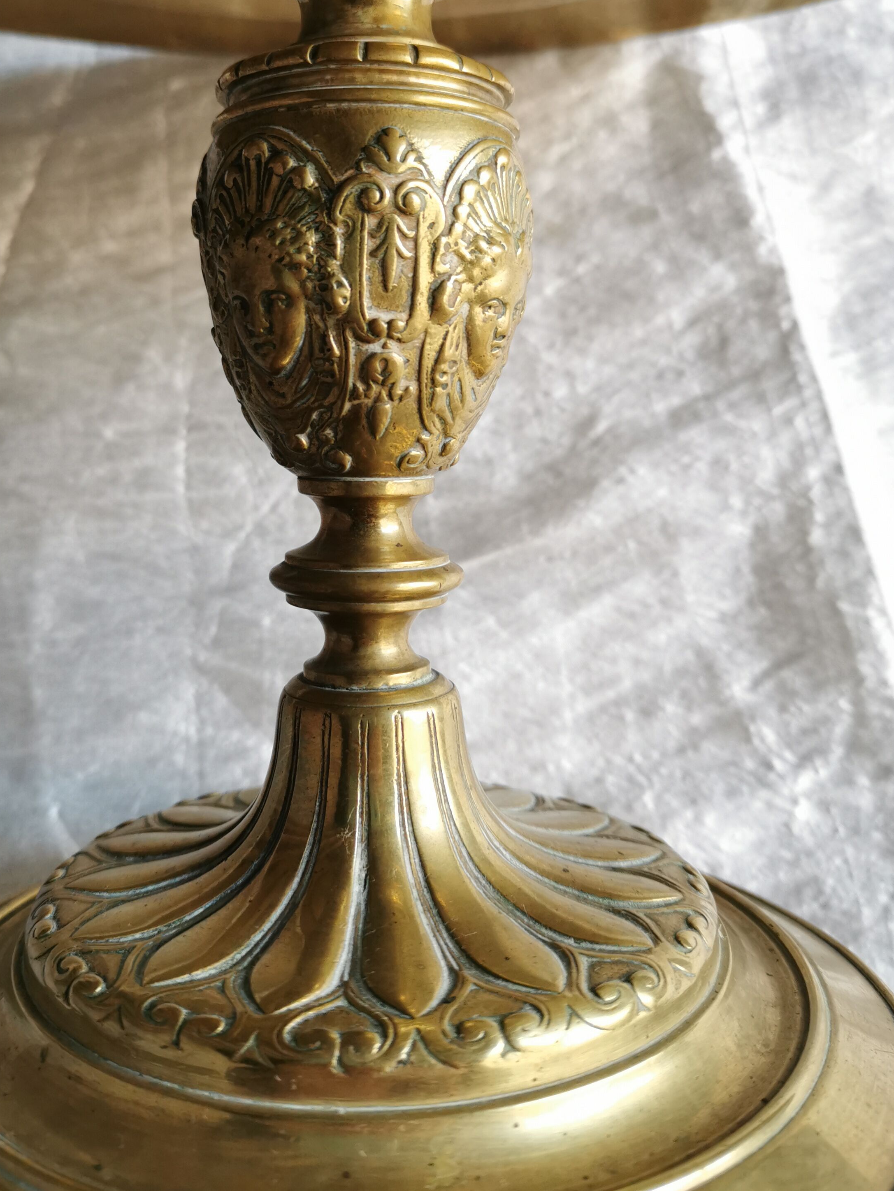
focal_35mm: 34
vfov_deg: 53.5
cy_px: 458
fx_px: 1171
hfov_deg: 41.7
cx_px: 380
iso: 160
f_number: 1.8
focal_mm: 5.58
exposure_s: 1/100
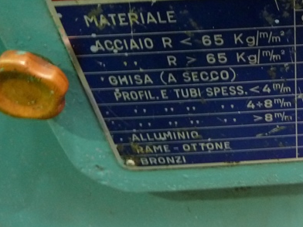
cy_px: 70
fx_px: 446
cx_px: 284
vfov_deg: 28.3
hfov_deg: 34.9
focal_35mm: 51
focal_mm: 4.1
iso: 400
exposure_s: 1/4
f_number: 3.3
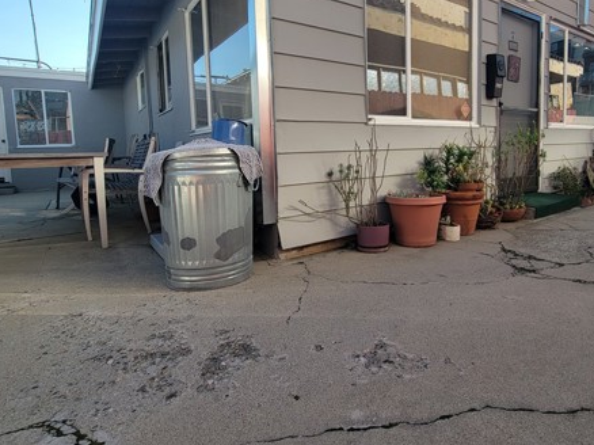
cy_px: 166
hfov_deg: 84.1
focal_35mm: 19
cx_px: 342
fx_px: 326
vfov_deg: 67.5
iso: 50
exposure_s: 1/740
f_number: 2.2
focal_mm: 2.2
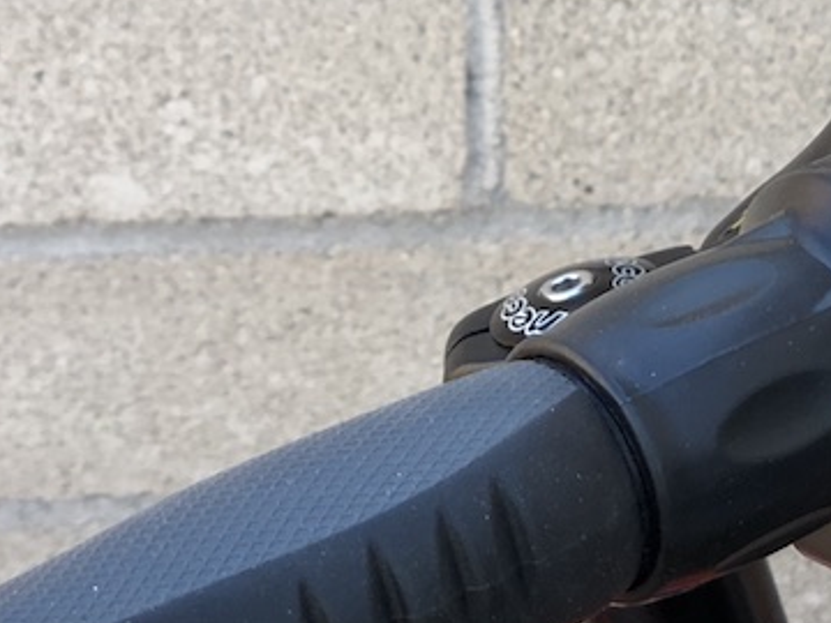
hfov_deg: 10.7
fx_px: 4441
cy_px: 210
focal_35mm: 185
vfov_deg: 8.0
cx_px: 676
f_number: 2.4
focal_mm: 6
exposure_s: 1/120
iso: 40
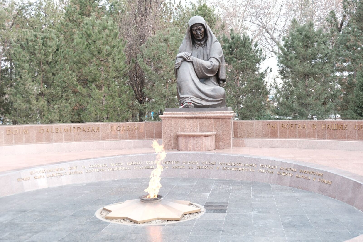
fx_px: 383
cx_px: 182
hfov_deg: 50.7
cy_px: 121
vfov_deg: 35.1
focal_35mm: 38
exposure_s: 1/250
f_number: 4
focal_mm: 25.4
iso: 500
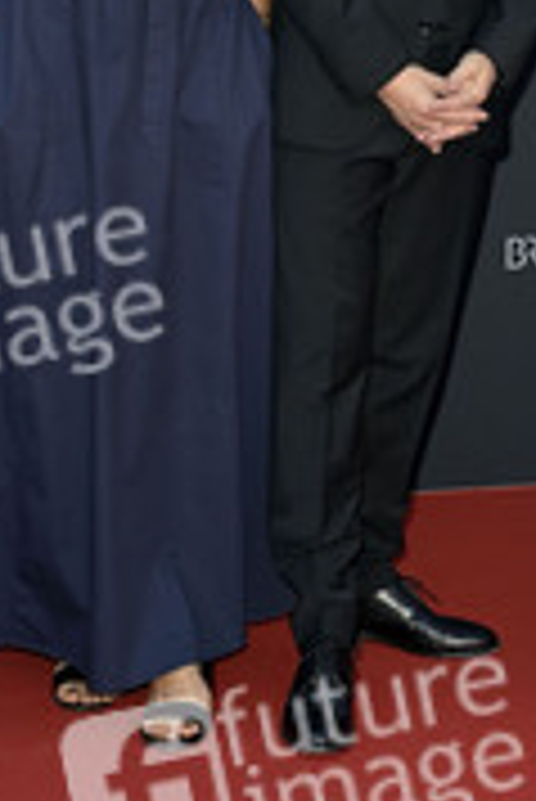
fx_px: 3254
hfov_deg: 9.4
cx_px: 423
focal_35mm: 146
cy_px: 90
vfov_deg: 13.9
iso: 640
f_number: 8
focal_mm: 65
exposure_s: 1/250
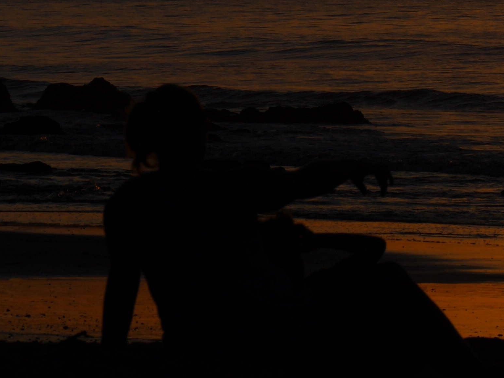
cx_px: 585
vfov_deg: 2.6
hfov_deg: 3.4
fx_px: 8474
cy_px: -140
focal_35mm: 582
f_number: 10
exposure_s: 1/1000
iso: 160
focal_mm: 97
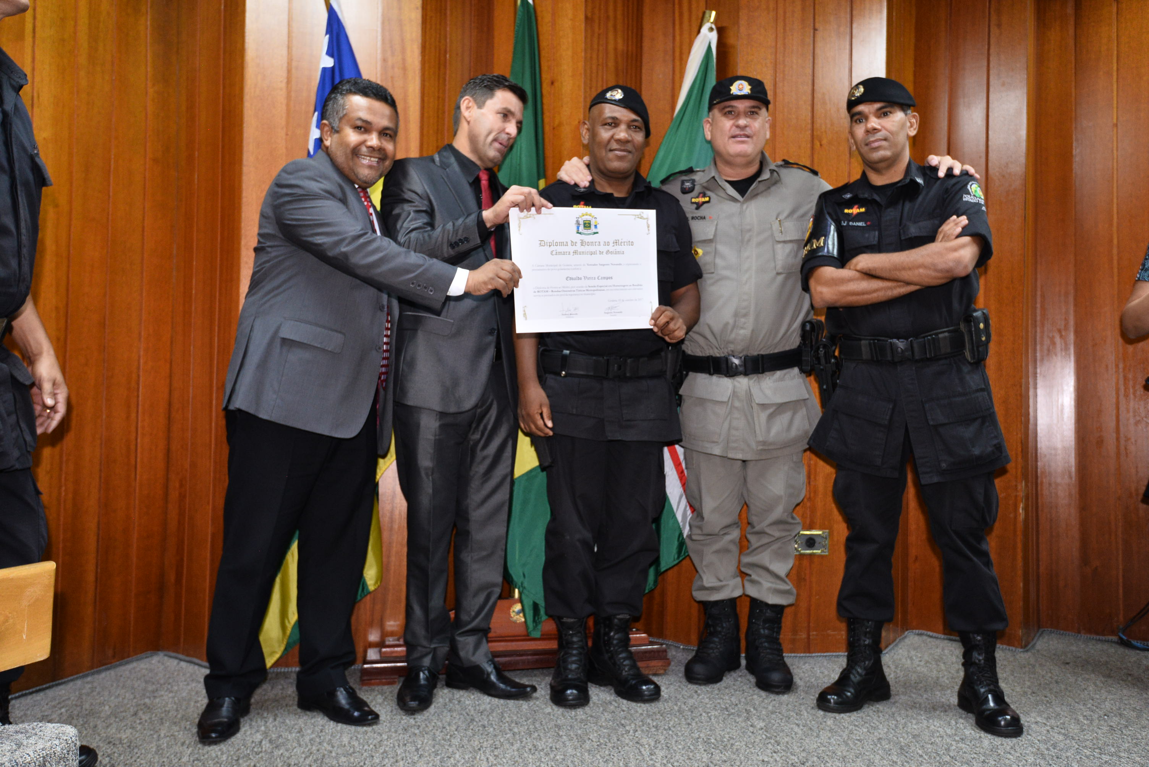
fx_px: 958
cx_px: 574
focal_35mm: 30
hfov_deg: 61.9
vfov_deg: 43.6
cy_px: 384
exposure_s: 1/60
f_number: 4.5
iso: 1250
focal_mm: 30
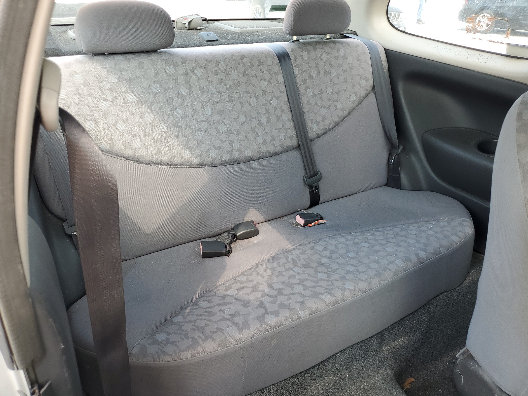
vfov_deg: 53.1
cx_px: 264
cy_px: 198
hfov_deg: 67.3
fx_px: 397
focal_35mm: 26
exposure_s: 1/217
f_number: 1.5
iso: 50
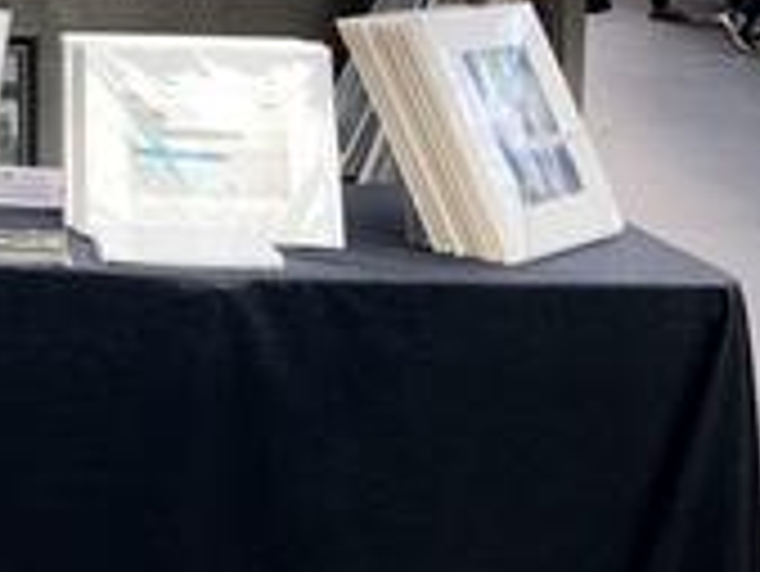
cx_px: -211
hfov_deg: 22.7
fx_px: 1692
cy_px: -27
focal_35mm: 77
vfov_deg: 18.6
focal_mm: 3
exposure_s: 1/100
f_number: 1.8
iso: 64
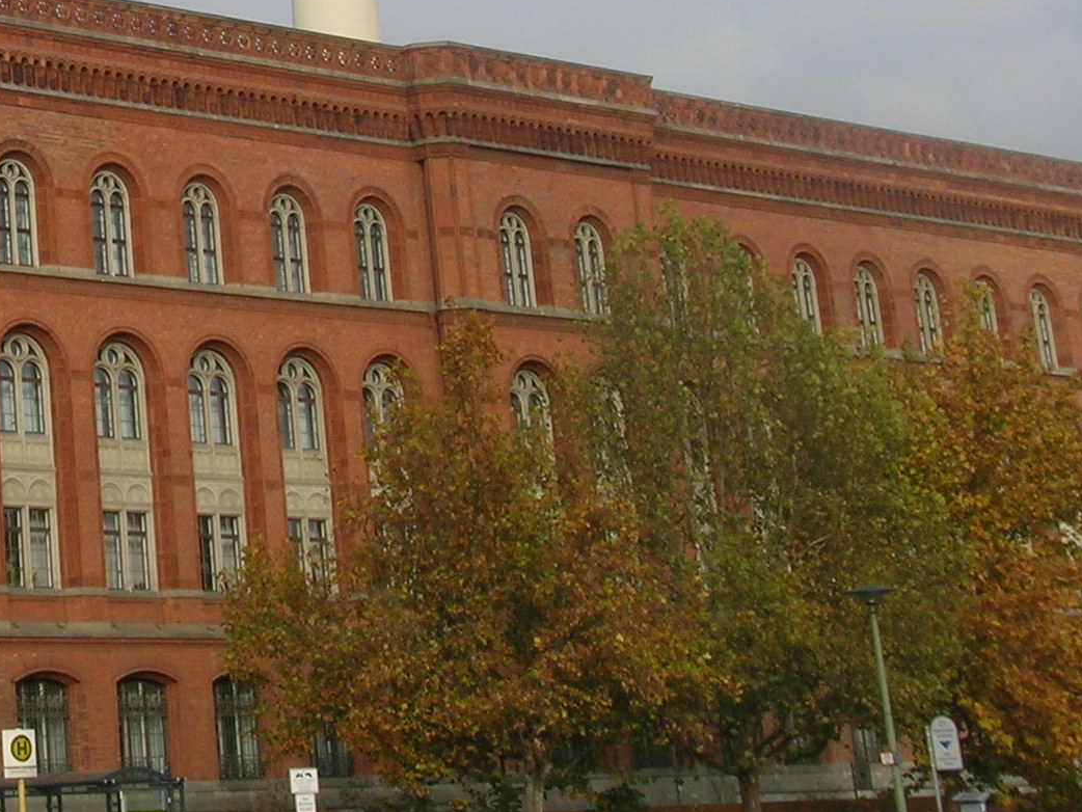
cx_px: -194
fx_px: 3033
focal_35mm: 97
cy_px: -52
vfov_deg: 14.9
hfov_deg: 19.2
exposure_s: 1/193
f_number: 7
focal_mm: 8
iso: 50
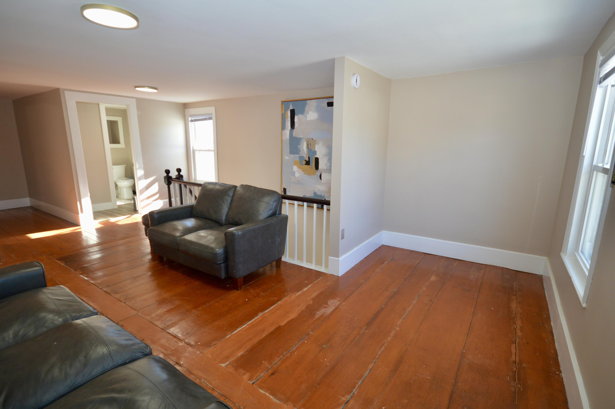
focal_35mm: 17
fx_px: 294
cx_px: 308
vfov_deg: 69.5
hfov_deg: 92.5
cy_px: 204
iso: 450
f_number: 4.2
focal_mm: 11.5
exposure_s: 1/60
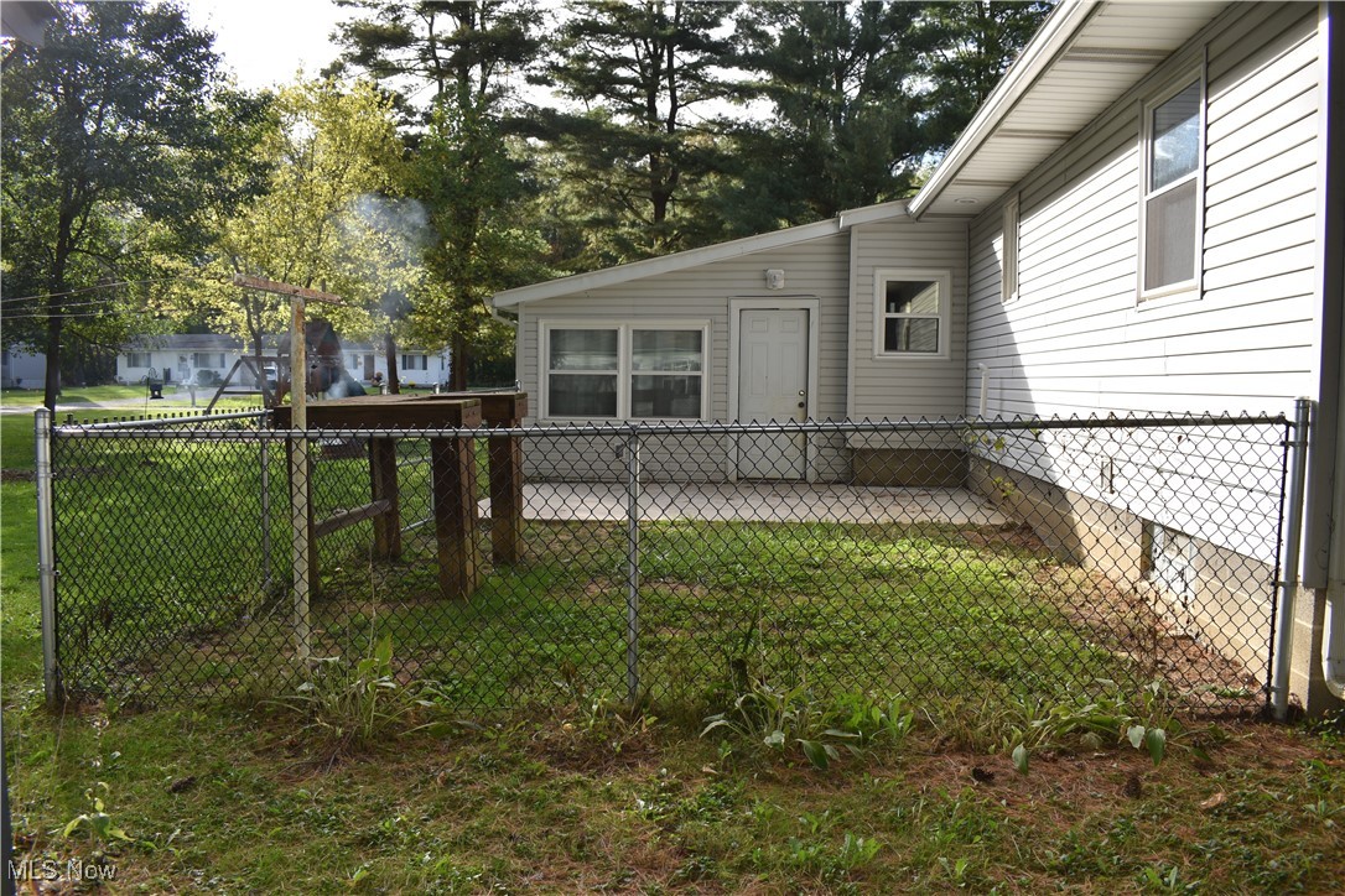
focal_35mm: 27
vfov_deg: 47.9
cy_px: 448
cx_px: 672
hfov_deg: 67.4
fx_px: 1009
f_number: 5.6
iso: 100
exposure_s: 1/200
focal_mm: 18
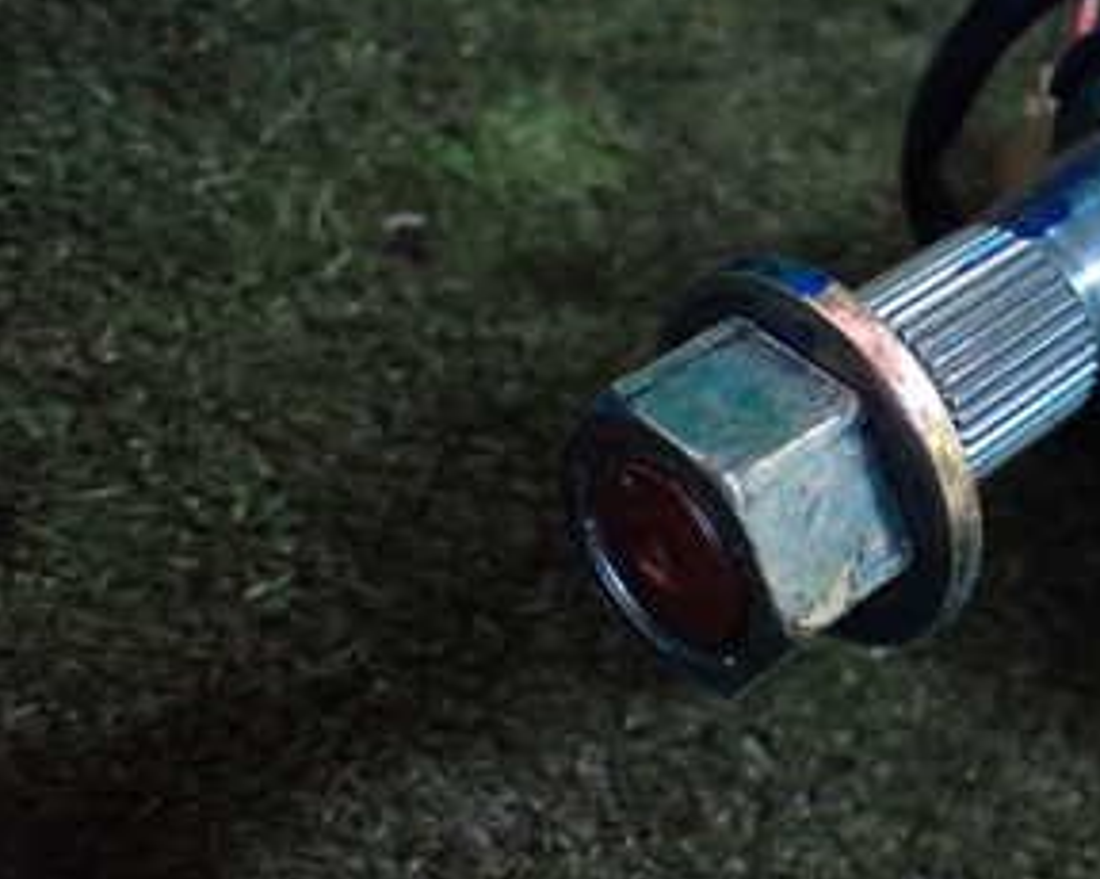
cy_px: 214
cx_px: 1131
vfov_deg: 24.7
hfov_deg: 28.8
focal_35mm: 61
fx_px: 1985
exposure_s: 1/125
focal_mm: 5.4
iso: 800
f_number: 2.3
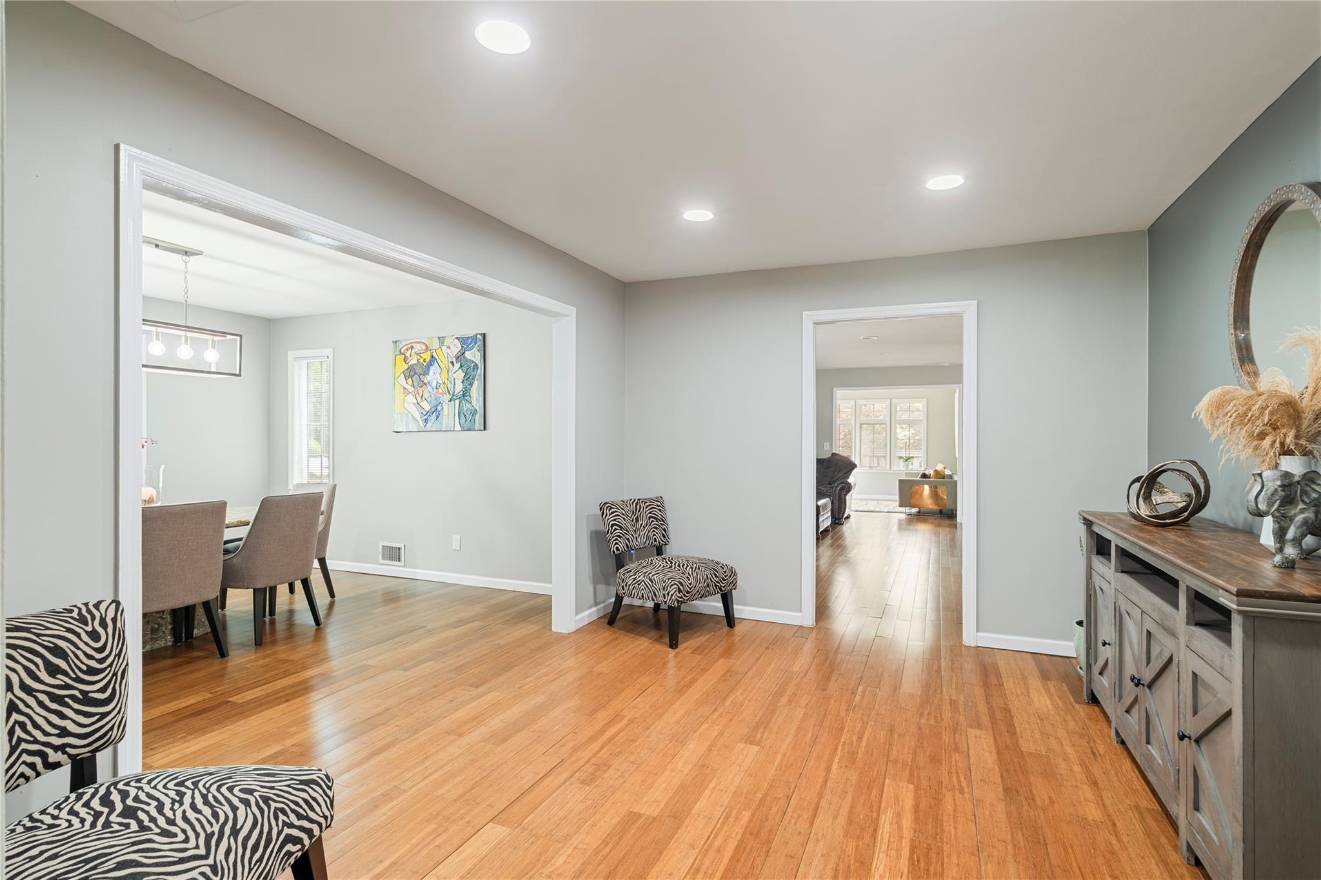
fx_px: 624
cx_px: 660
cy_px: 440
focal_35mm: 17
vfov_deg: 70.4
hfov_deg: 93.3
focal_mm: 17
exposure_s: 13
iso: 100
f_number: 9
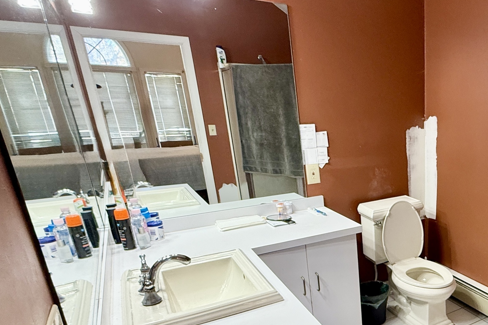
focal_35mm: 28
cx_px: 428
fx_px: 379
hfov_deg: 57.4
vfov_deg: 45.2
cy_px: 234
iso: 250
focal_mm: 2.22
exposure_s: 1/120
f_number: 2.2
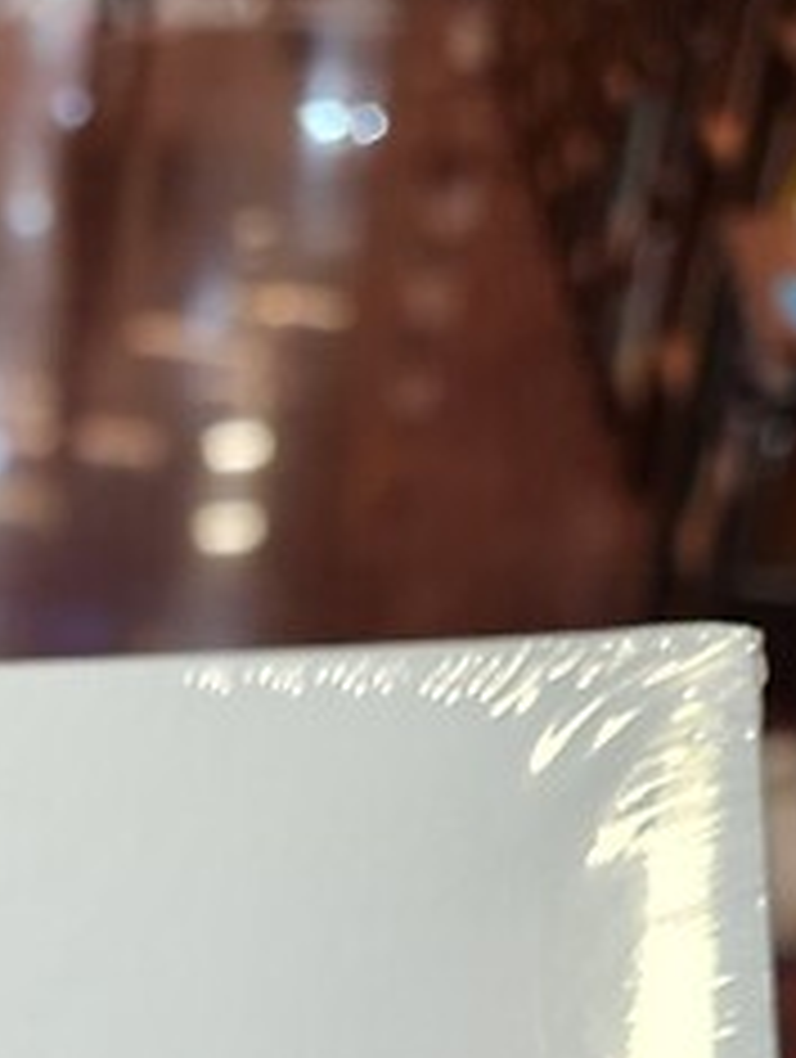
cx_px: -351
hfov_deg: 16.0
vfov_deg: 18.2
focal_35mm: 86
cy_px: 1877
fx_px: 2630
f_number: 1.8
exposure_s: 1/120
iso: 80
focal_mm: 5.4
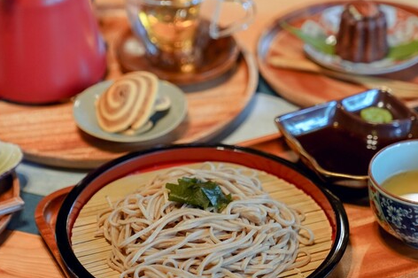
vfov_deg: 10.9
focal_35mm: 126
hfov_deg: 16.3
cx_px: 167
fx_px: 1462
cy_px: 112
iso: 640
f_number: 2.8
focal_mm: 70
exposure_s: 1/80
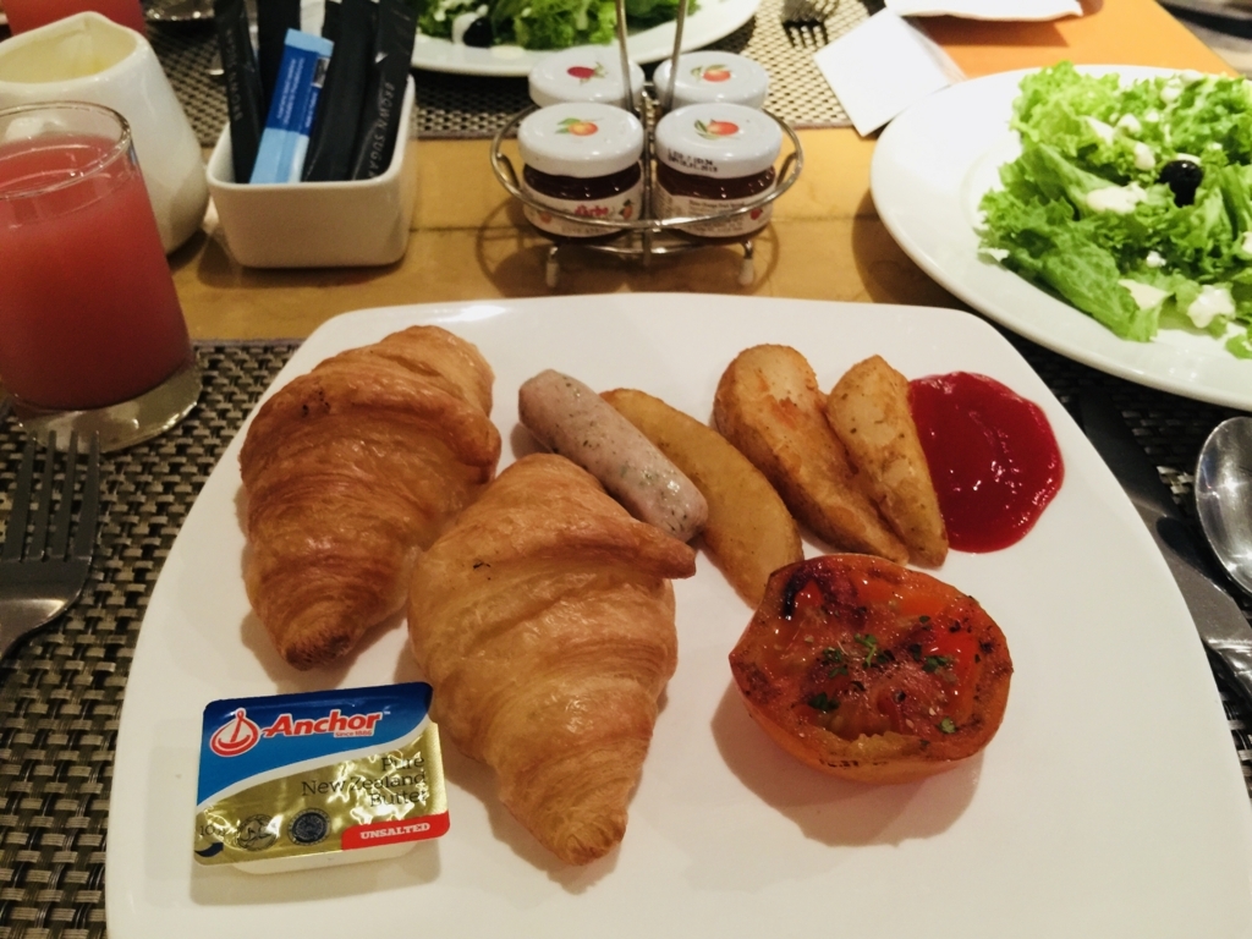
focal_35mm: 29
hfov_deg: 61.7
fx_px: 1049
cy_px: 470
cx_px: 626
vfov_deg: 48.2
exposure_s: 1/8
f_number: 2.2
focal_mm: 4.15
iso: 125
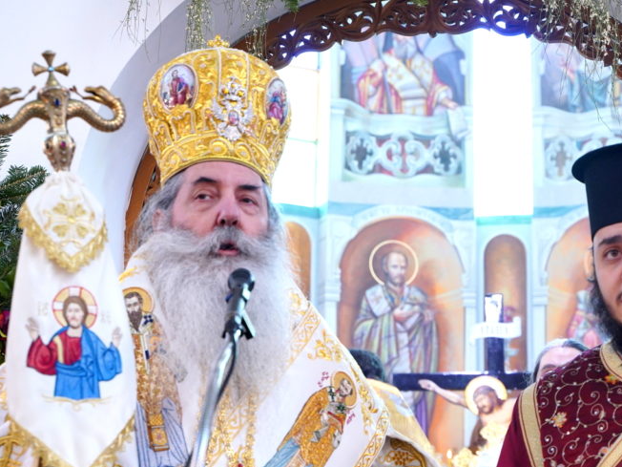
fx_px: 1384
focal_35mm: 77
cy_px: 311
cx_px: 412
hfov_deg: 25.2
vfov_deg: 19.1
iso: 1600
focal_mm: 51
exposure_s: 1/160
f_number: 4.5
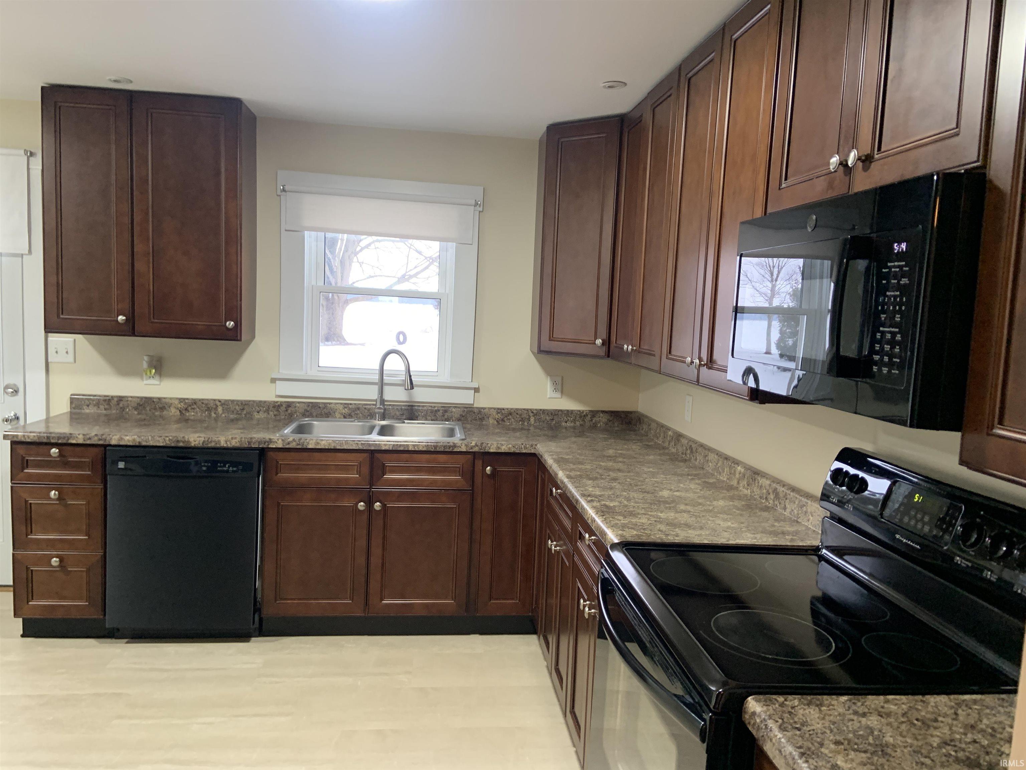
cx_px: 513
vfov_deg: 53.1
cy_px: 385
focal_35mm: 26
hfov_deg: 67.3
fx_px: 771
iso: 200
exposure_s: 1/60
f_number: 1.8
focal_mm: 4.25
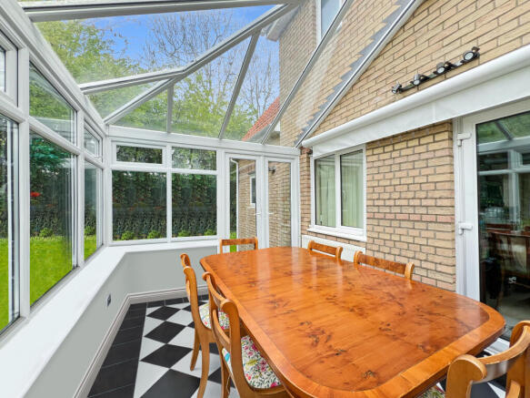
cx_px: 265
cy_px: 199
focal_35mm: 13
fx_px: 199
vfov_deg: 89.9
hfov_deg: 106.2
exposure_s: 1/178
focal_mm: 1.57
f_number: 1.8
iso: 32
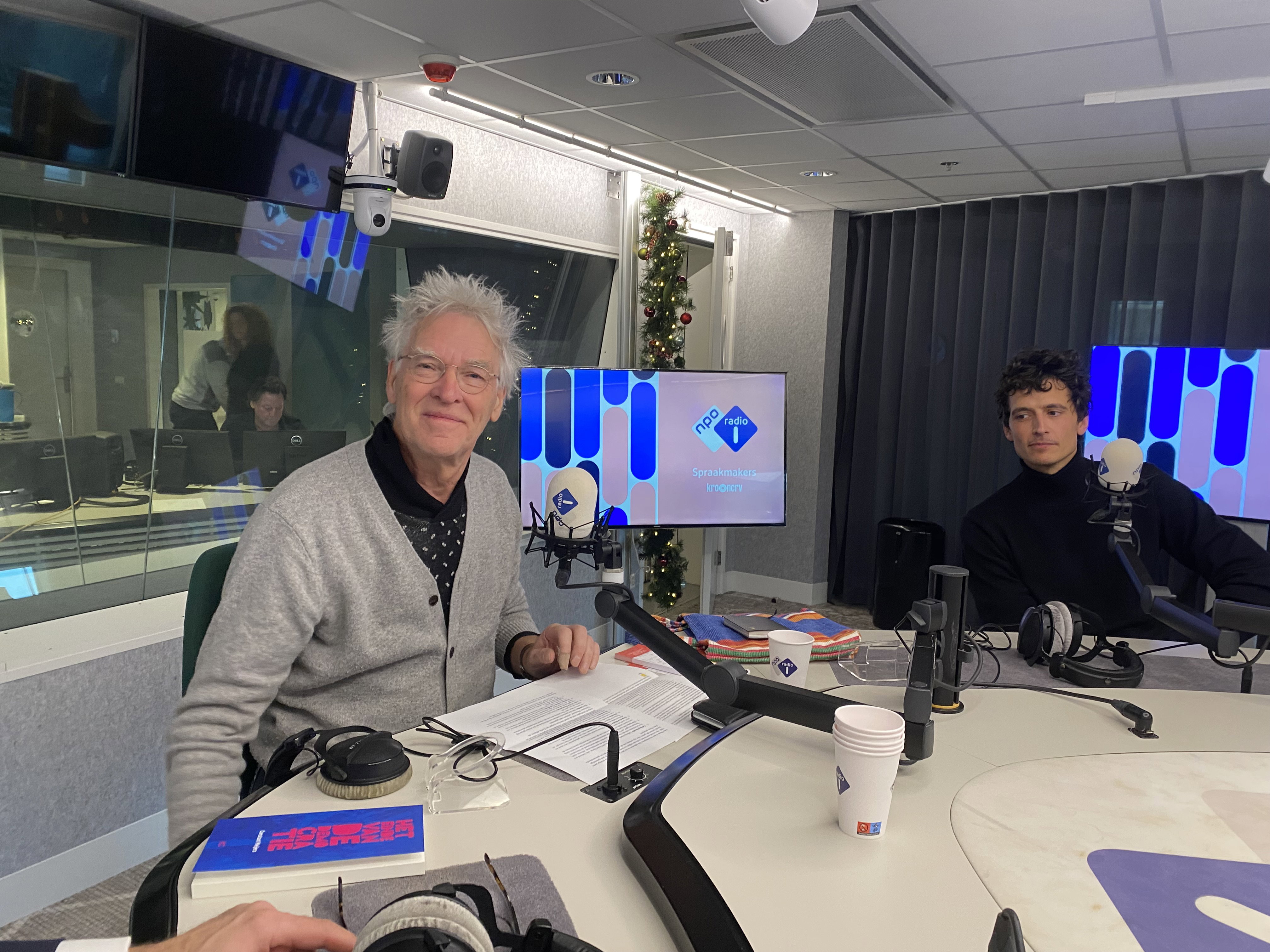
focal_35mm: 26
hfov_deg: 67.3
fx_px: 954
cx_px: 635
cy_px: 476
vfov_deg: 53.1
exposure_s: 1/50
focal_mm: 4.25
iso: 200
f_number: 1.8
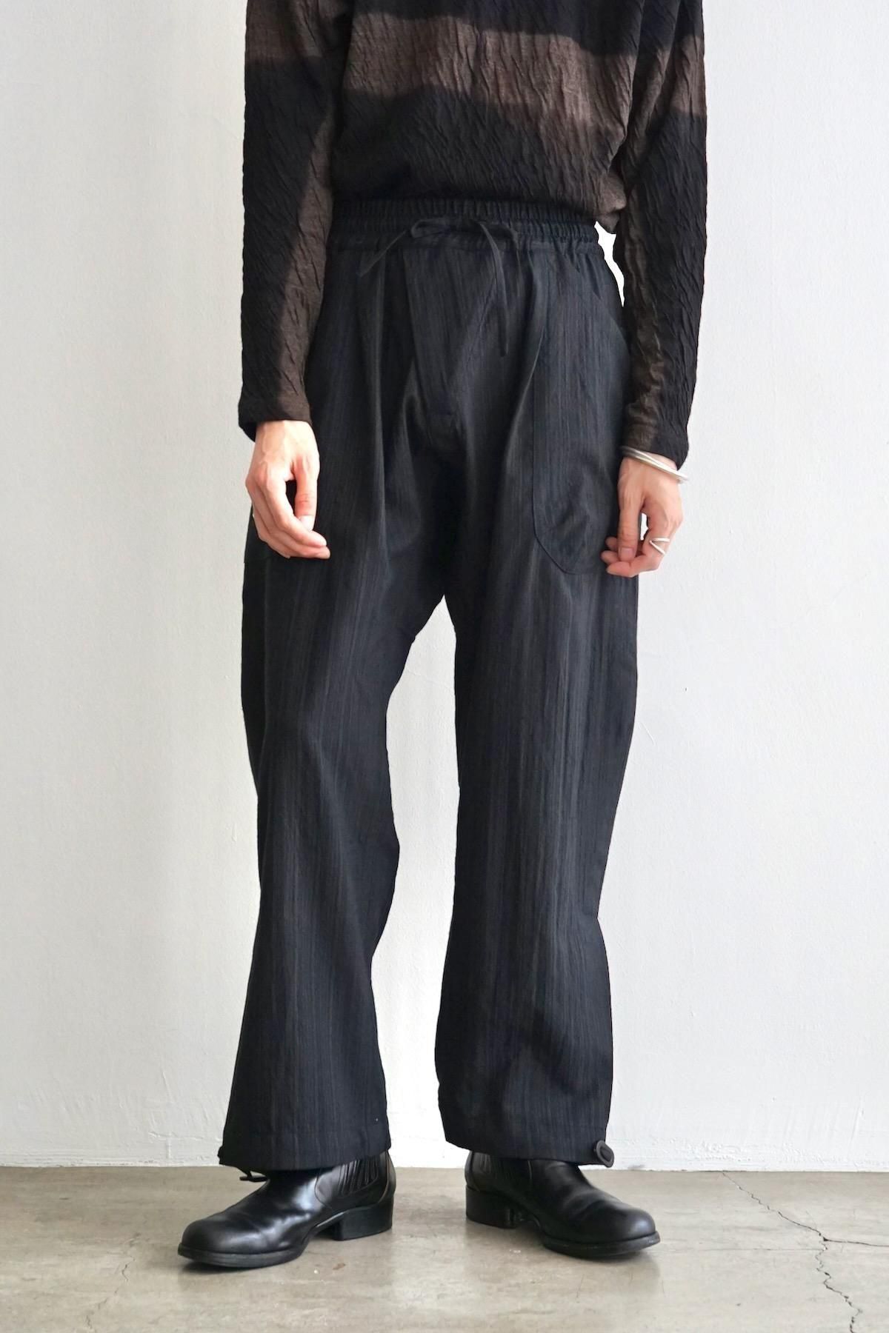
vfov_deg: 41.1
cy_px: 666
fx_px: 1778
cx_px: 444
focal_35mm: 48
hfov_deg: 28.1
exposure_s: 1/160
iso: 1600
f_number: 4.5
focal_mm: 48
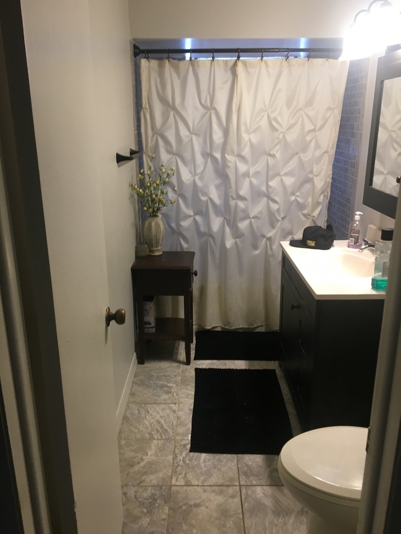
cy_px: 267
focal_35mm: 29
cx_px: 200
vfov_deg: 61.7
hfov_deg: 48.2
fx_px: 448
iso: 80
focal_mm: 4.15
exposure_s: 1/30
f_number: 2.2
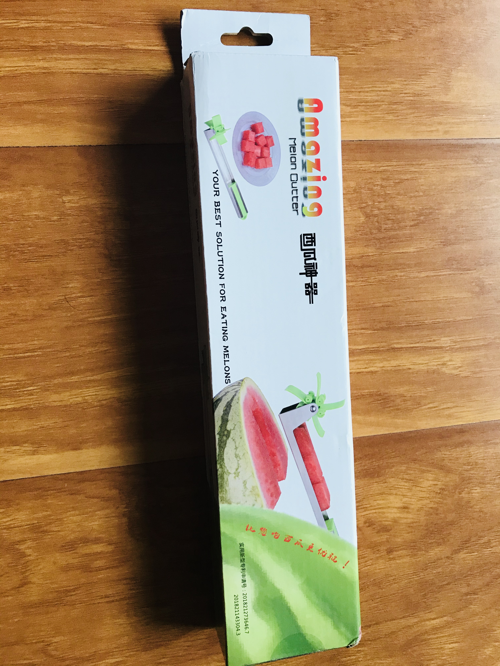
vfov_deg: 63.4
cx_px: 250
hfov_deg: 49.7
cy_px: 333
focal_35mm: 28
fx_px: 539
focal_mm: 3.99
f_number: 1.8
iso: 32
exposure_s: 1/25
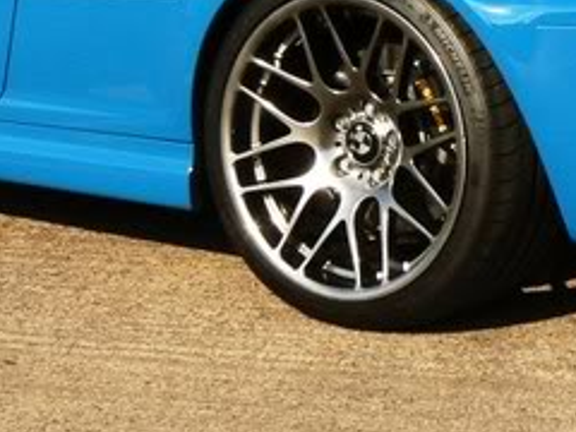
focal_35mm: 120
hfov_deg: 16.4
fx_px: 1997
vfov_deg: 12.1
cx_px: 300
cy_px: -74
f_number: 5.6
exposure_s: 1/400
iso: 80
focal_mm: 6
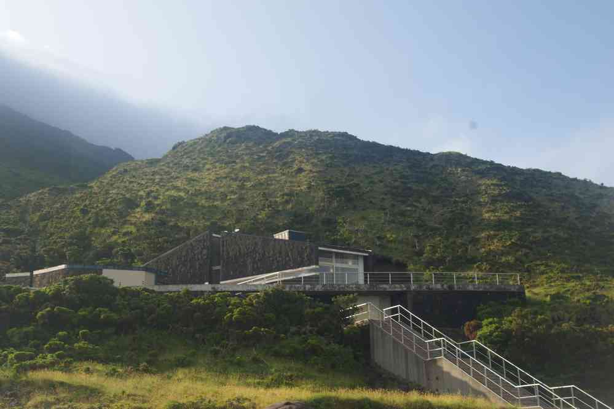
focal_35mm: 50
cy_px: 204
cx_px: 307
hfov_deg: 40.0
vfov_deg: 27.3
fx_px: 844
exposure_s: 1/60
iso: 200
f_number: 10
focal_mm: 33
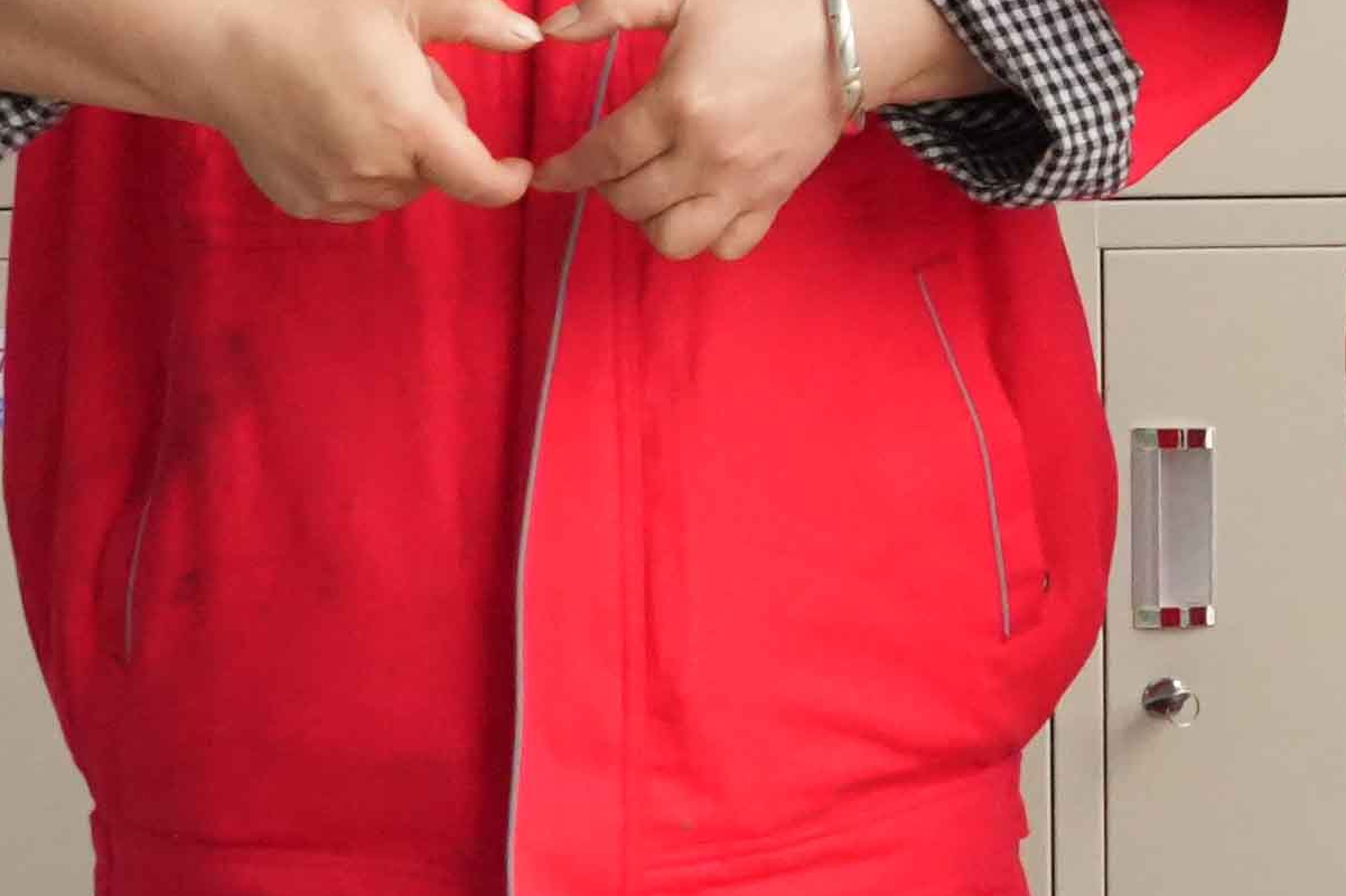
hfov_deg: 8.2
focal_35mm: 239
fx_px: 8934
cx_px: 2740
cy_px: -291
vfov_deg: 5.7
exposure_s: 1/250
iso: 5000
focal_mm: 41
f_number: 11
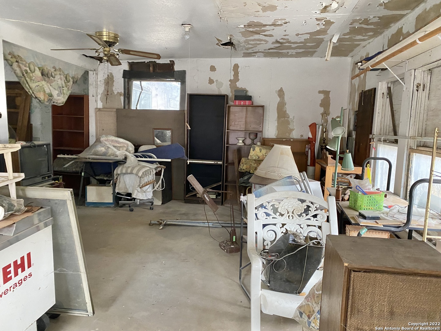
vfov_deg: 53.1
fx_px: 331
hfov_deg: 67.3
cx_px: 220
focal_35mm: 26
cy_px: 166
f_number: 1.8
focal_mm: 4.25
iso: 400
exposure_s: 1/60
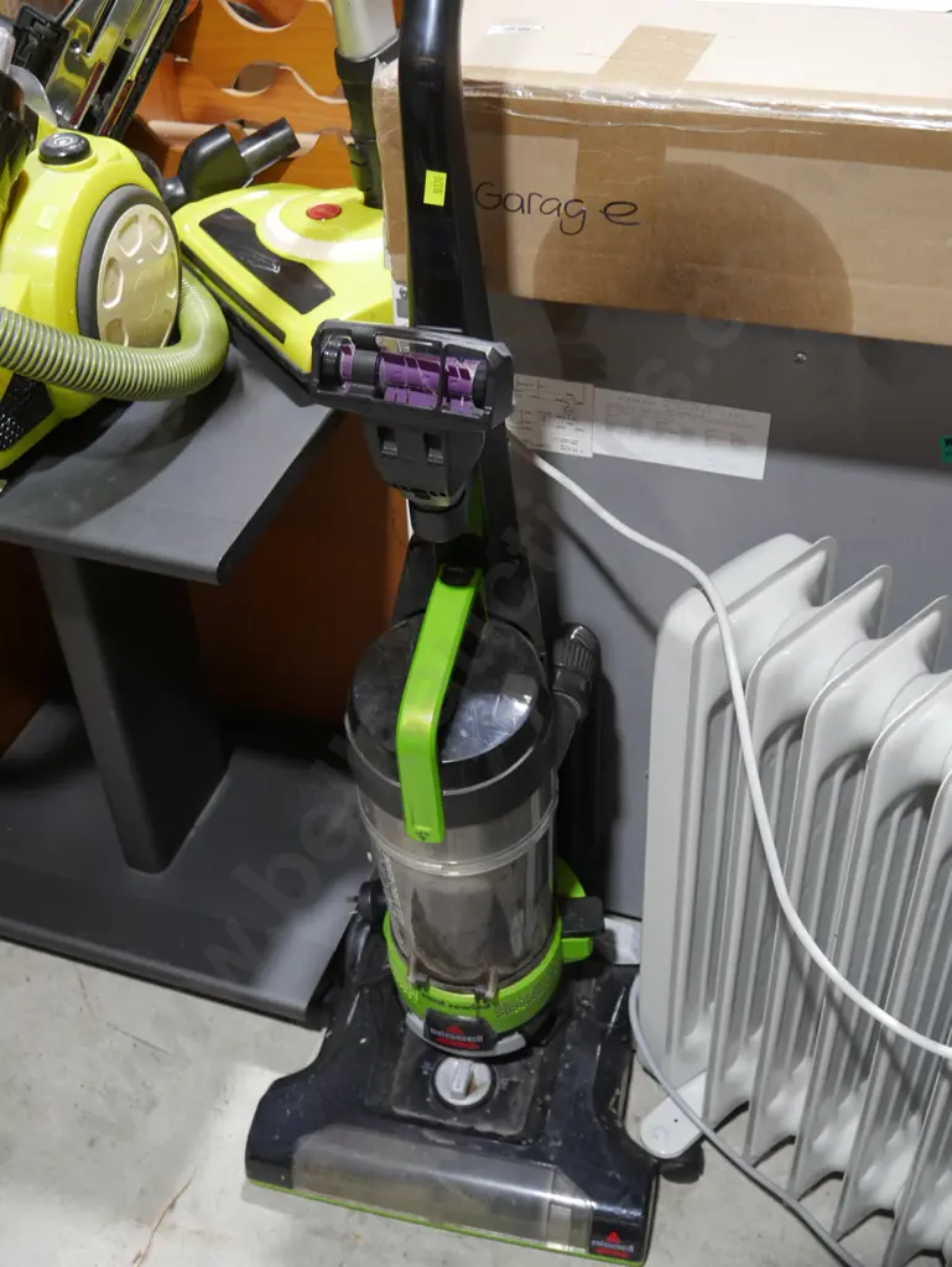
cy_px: 634
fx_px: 1466
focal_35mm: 40
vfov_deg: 46.8
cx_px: 476
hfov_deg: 36.0
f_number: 4.4
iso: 400
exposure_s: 1/60
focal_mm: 20
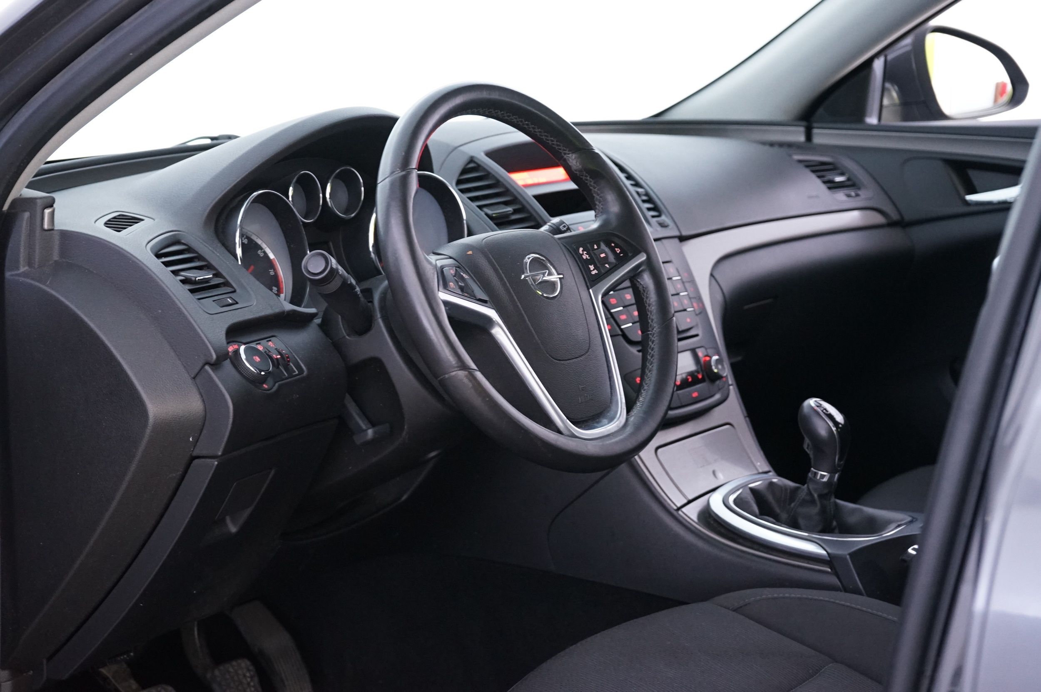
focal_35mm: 63
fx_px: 1820
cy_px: 346
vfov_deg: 21.5
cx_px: 520
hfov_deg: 31.9
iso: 3200
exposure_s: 1/10
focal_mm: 63
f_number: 6.3
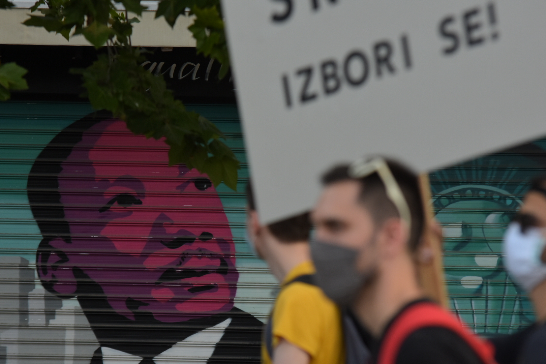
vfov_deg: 6.8
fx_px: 3071
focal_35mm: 202
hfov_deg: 10.2
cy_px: 182
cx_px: 273
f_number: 5
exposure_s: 1/500
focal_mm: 135
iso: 400
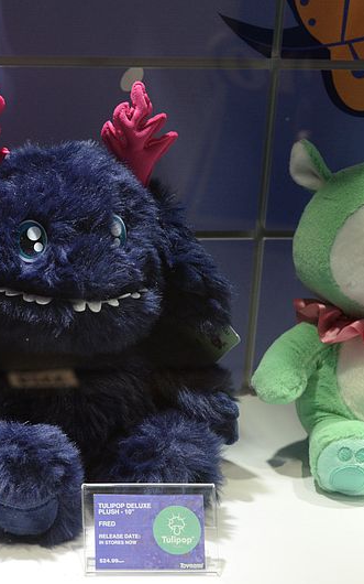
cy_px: 293
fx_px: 1223
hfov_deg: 16.3
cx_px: -68
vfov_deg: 26.8
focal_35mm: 77
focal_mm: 50
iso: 2000
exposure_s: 1/160
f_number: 6.3
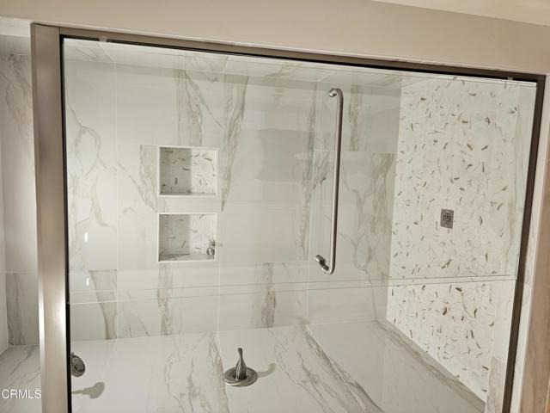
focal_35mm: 23
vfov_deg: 58.9
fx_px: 365
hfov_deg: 73.9
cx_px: 275
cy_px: 206
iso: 250
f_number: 1.7
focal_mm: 6.3
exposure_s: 1/120
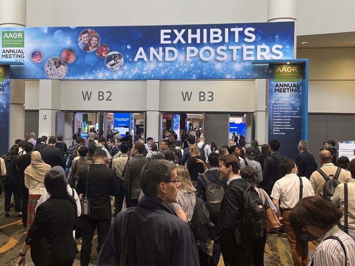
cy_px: 121
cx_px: 135
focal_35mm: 45
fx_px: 461
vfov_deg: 32.2
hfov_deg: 41.8
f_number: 1.6
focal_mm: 5.1
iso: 125
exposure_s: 1/120
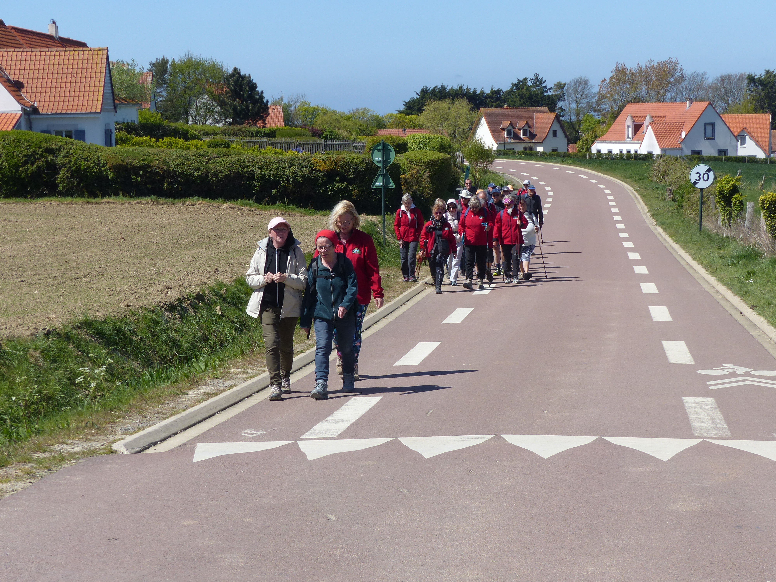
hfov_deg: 21.5
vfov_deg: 16.2
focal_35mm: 91
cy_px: 291
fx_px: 2040
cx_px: 388
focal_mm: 16.4
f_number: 4
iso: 100
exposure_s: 1/1000
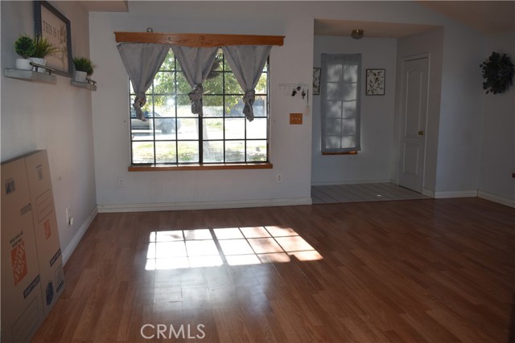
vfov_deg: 41.7
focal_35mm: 32
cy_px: 172
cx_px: 258
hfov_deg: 59.5
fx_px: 451
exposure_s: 1/125
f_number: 5.6
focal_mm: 21
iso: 125
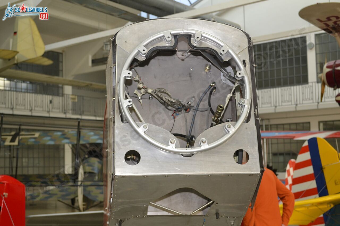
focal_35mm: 54
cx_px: 170
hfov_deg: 36.9
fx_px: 510
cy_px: 113
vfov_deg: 25.1
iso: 400
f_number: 5.6
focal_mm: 36
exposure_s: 1/125
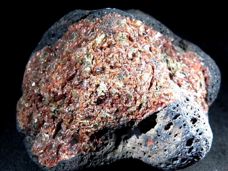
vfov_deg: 34.3
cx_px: 118
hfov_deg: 44.8
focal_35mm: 42
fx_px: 277
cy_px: 96
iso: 400
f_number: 3.2
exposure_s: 1/22.8
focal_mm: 6.6
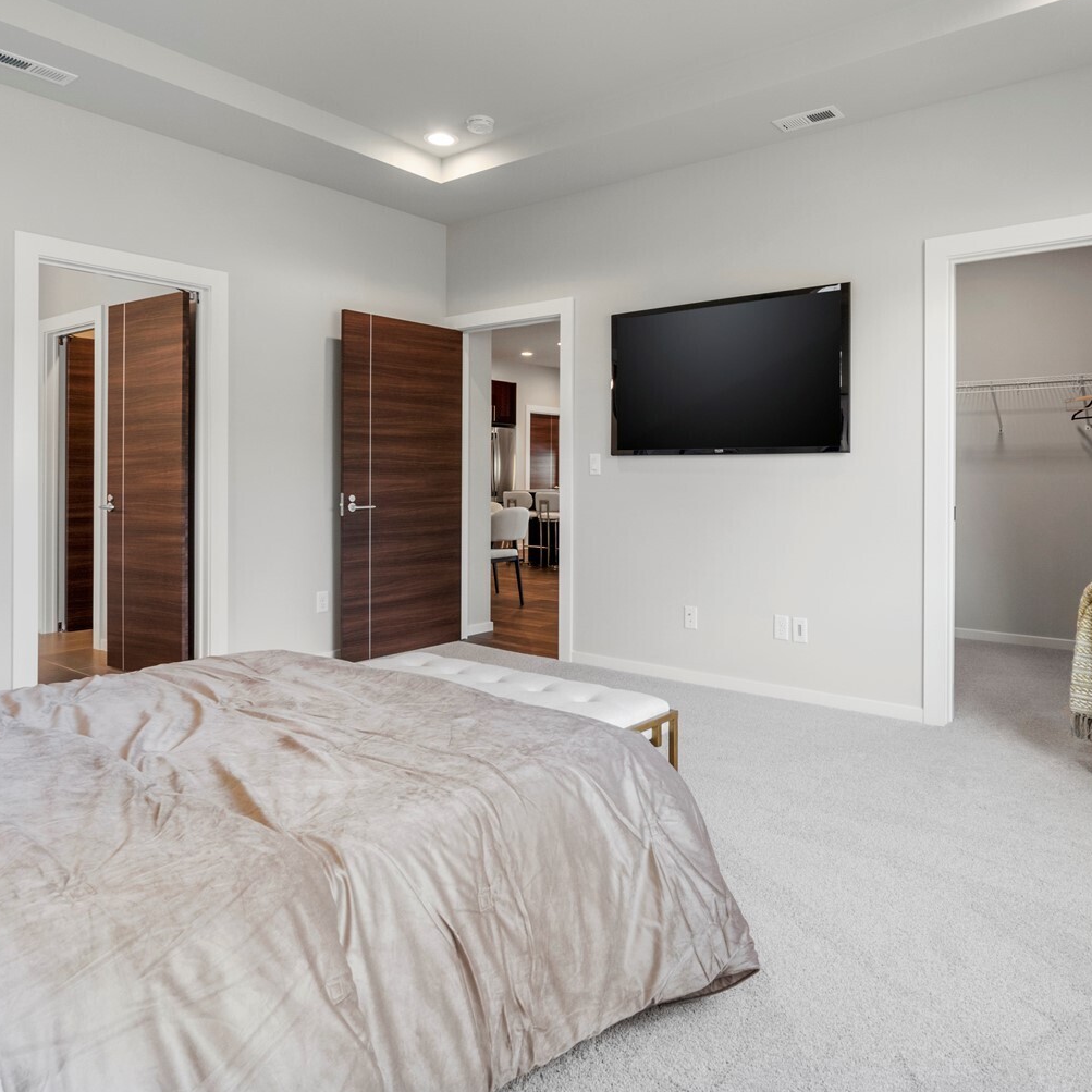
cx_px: 616
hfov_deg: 67.0
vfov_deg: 67.0
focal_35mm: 23
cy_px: 481
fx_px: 821
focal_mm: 16
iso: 800
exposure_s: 1/40
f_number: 9
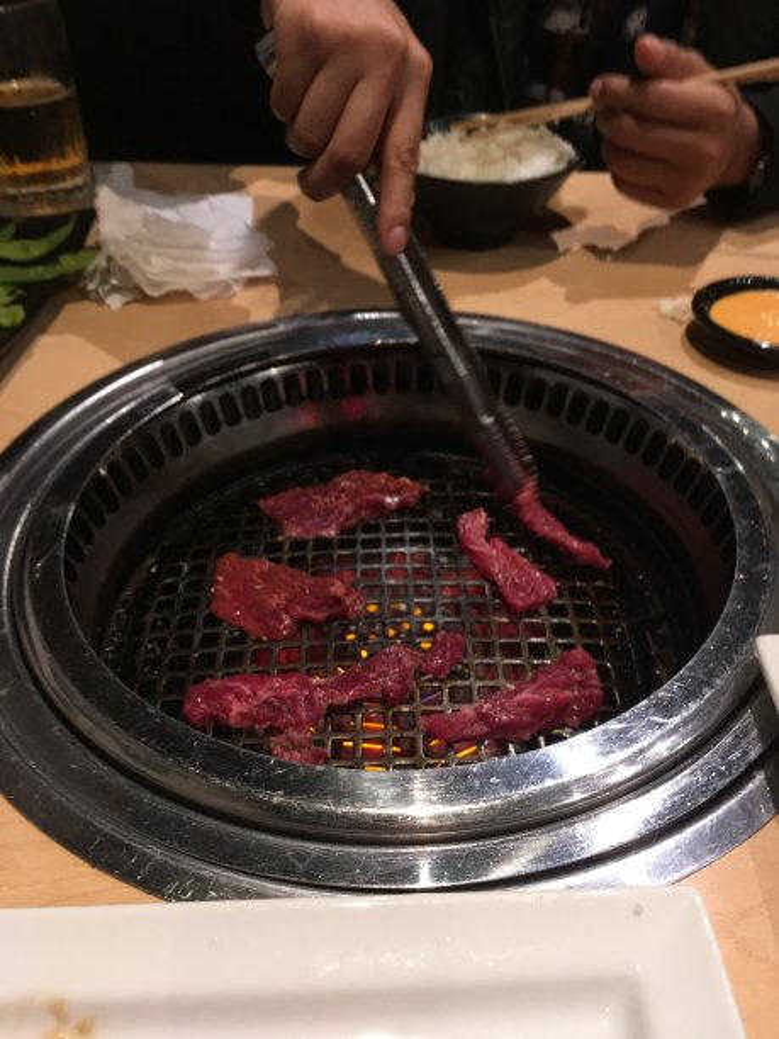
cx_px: 390
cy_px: 520
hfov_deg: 48.2
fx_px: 870
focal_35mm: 29
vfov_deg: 61.7
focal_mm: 4.15
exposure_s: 1/17
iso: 200
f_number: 2.2
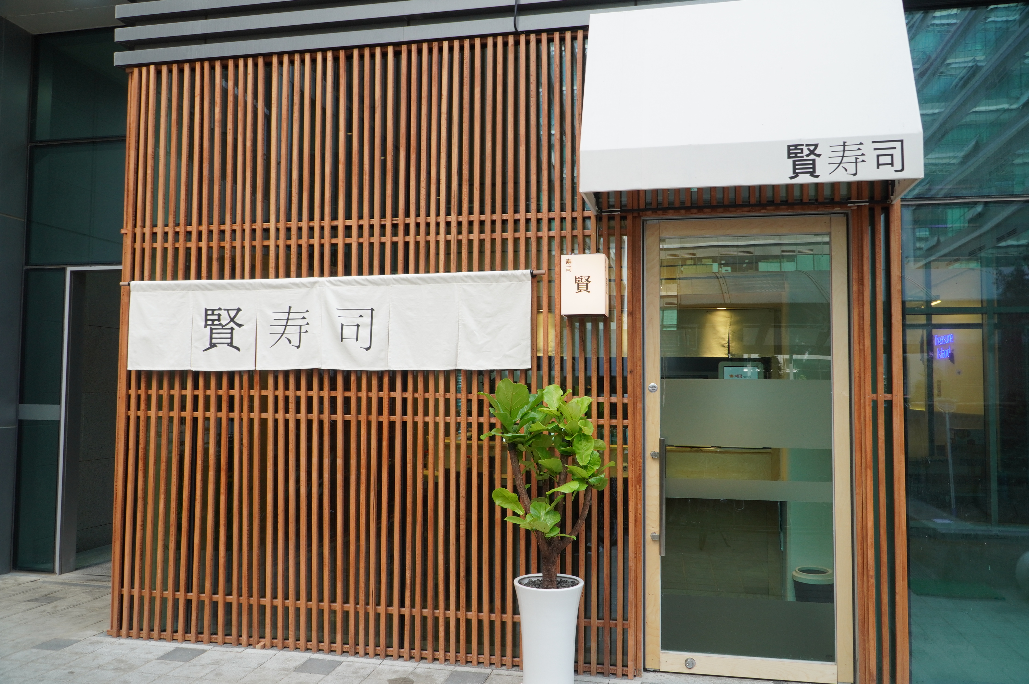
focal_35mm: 27
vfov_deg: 47.8
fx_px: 771
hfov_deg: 67.4
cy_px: 342
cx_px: 514
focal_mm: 18
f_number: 10
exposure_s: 1/30
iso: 200
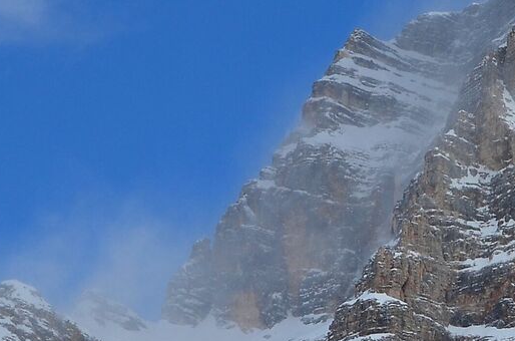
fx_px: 3501
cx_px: 770
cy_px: 475
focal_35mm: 245
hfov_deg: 8.2
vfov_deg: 5.5
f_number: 8
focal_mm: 35
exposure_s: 1/640
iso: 100
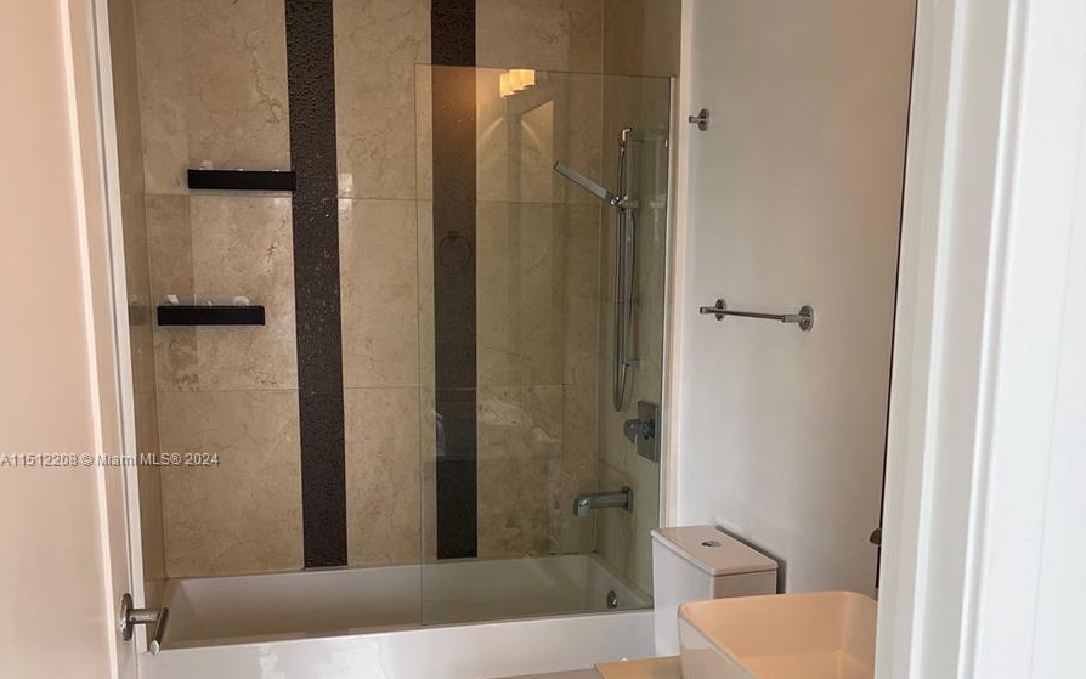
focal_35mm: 37
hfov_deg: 52.7
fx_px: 1095
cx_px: 543
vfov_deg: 34.1
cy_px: 460
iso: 64
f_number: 1.6
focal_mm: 5.1
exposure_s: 1/120
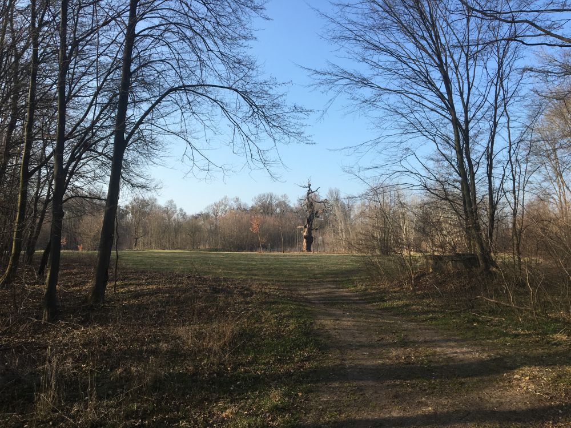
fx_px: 478
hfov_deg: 61.7
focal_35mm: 29
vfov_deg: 48.2
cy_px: 214
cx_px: 286
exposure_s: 1/777
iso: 25
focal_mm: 4.15
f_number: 2.2
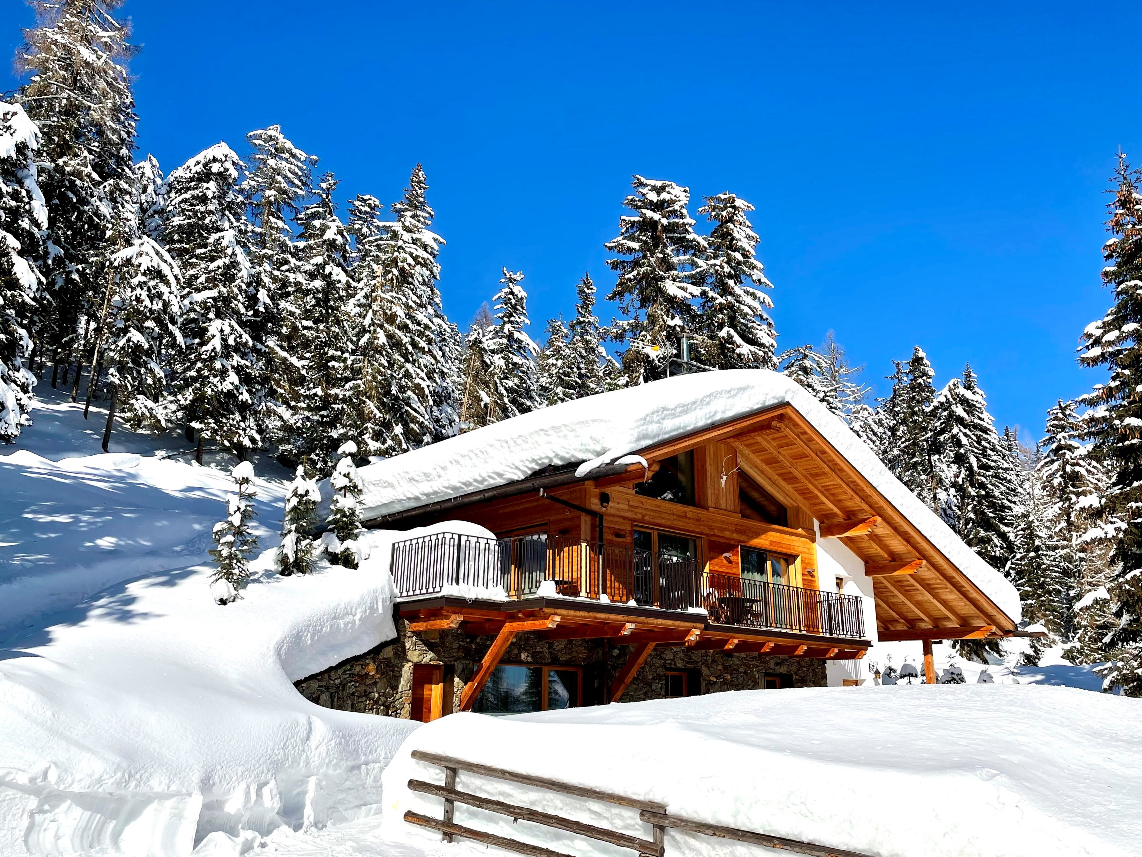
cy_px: 428
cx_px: 571
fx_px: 858
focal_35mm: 26
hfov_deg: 67.3
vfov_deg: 53.1
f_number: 1.6
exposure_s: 1/9091
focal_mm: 4.2
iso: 32
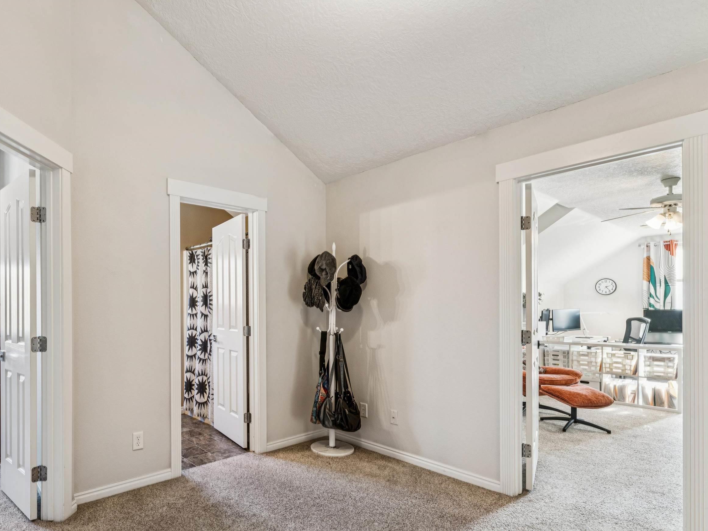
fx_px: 409
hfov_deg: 79.8
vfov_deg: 65.5
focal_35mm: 20
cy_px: 308
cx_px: 254
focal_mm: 15.8
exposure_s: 1/2.5
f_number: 13
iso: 400
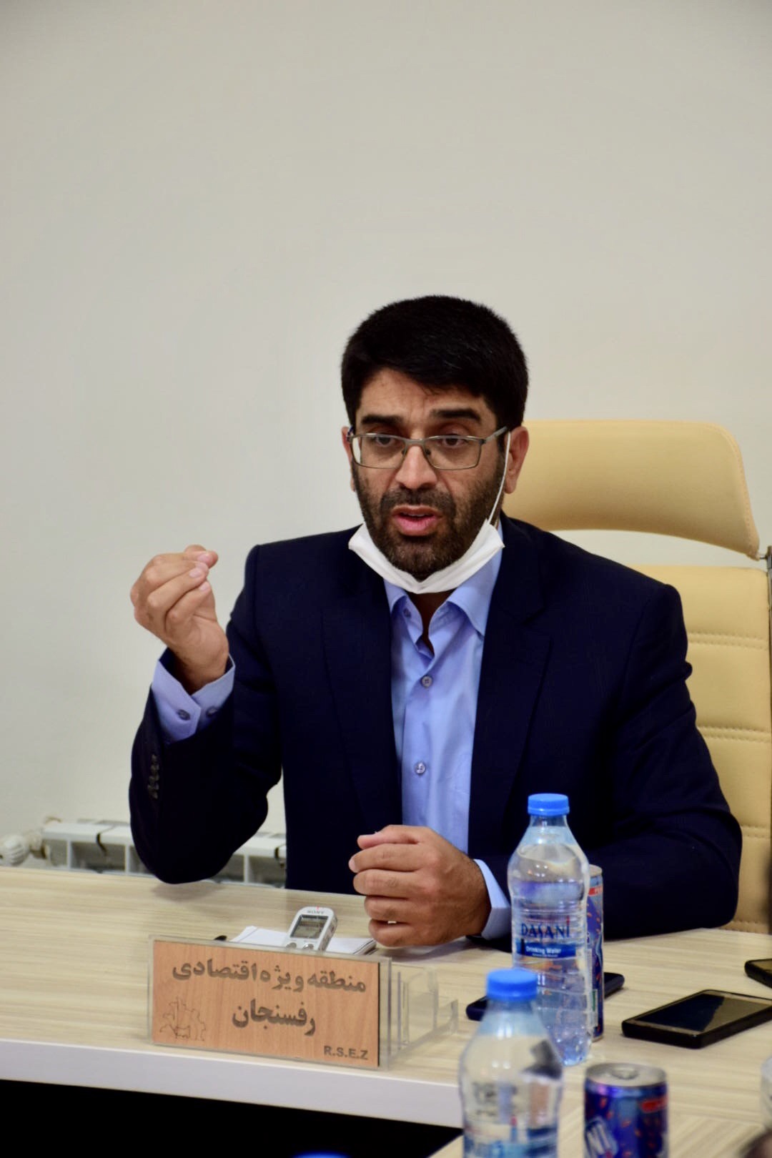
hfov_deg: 13.0
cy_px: 579
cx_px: 386
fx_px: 3377
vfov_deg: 19.5
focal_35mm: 105
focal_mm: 70
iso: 1250
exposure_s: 1/100
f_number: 5
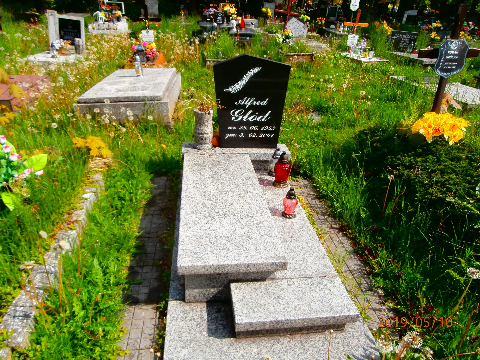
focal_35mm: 24
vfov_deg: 56.8
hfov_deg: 71.6
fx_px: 333
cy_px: 180
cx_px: 240
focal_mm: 4.2
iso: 100
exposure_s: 1/800
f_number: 3
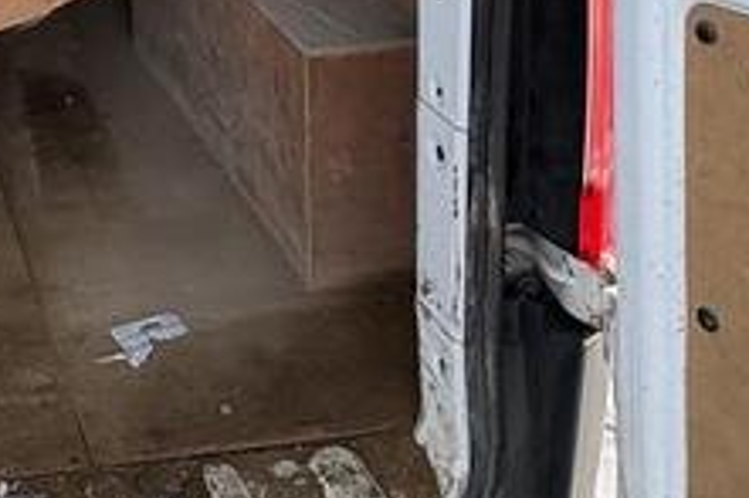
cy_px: -183
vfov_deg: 20.6
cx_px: -105
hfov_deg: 30.0
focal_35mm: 59
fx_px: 1227
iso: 64
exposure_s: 1/140
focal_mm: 2.22
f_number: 2.2
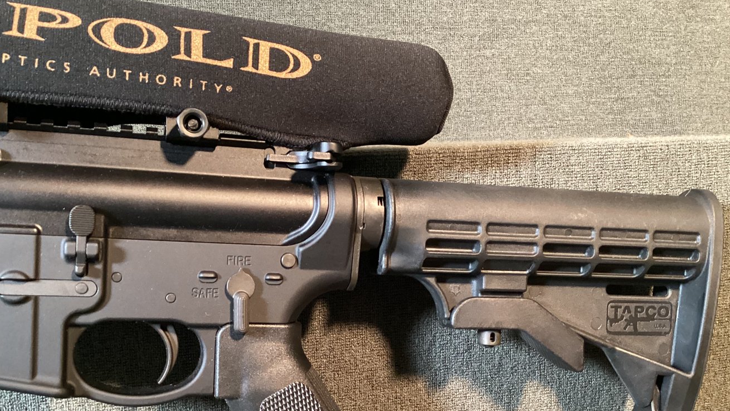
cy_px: 272
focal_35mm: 39
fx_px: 755
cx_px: 359
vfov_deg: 30.2
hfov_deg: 51.6
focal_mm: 3.3
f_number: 2.4
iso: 500
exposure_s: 1/25
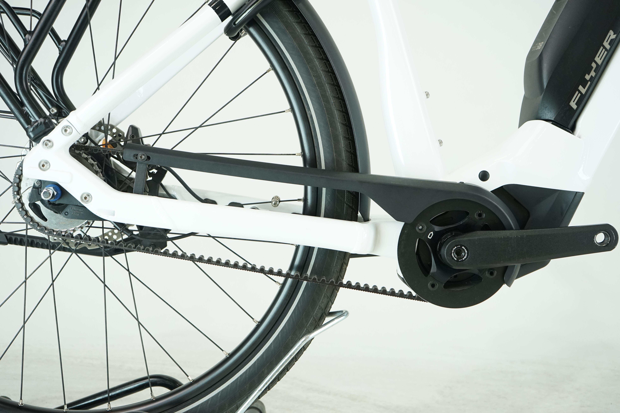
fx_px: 792
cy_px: 206
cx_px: 310
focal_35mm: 46
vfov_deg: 29.2
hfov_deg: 42.7
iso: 1600
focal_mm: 46
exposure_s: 1/200
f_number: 5.6
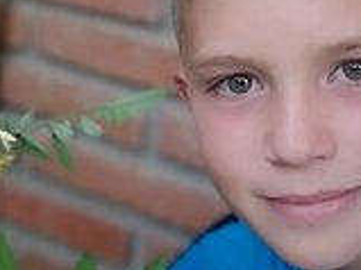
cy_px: 281
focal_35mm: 109
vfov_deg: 13.3
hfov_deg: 17.9
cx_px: 68
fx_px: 1136
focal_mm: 3.95
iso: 400
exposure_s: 1/100
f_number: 1.8
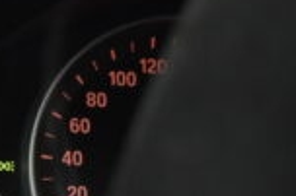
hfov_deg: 11.5
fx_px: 1248
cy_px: 300
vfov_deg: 8.8
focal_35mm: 152
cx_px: -388
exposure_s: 1/125
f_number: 3.8
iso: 1600
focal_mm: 20
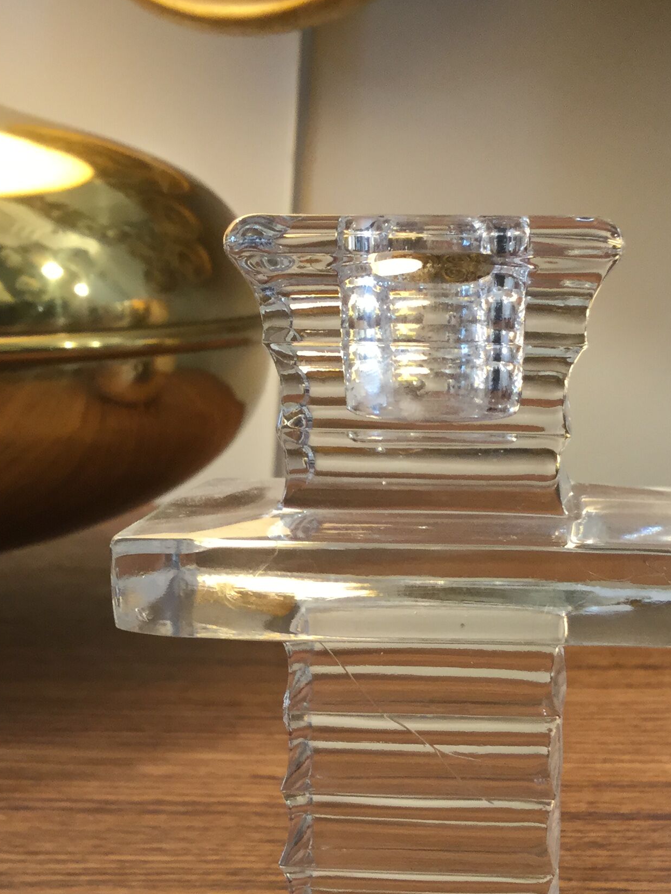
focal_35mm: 61
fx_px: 1577
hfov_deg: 23.9
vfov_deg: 31.1
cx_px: 446
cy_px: 670
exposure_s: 1/33
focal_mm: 3.3
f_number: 2.4
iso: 64
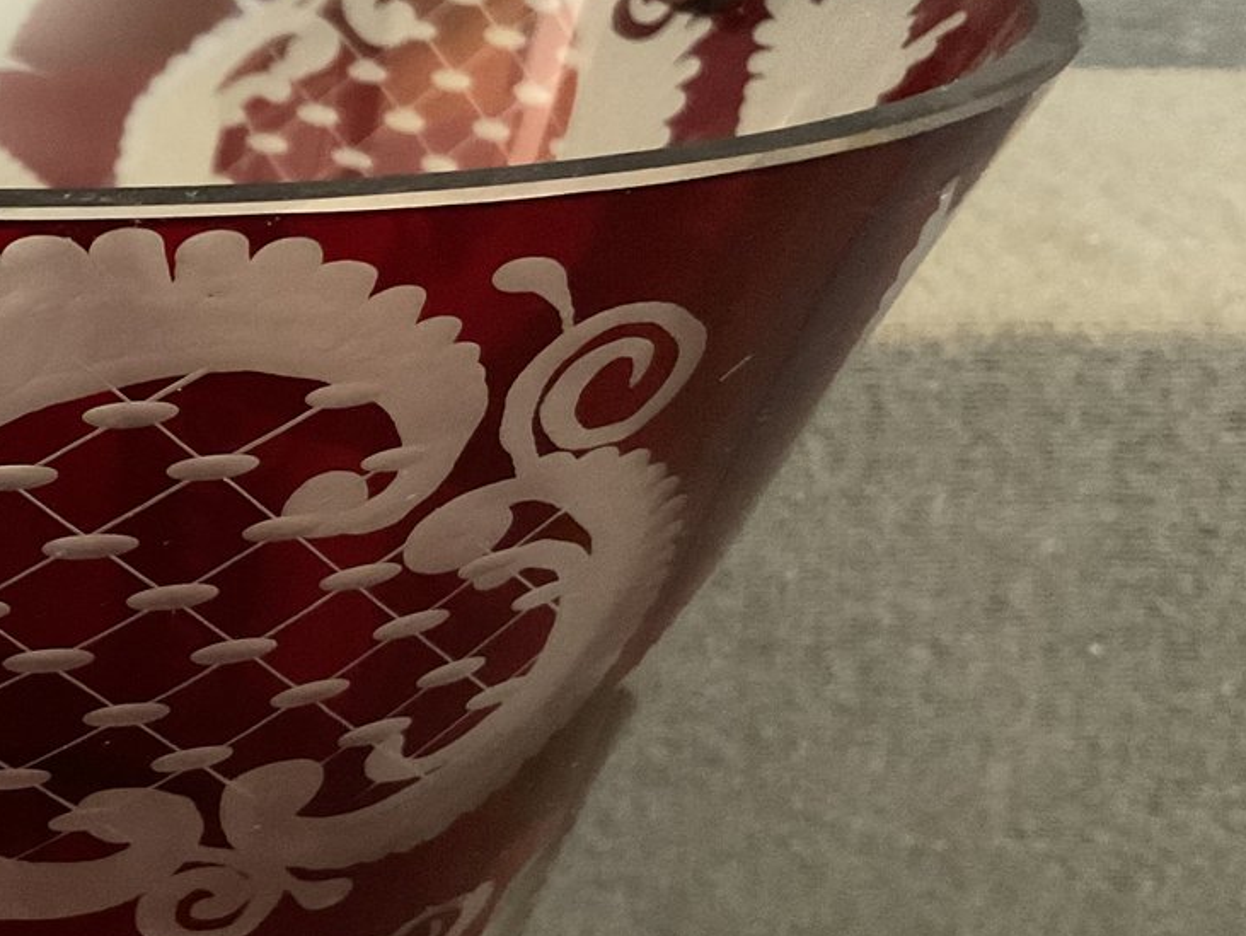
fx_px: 2161
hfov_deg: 29.8
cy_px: 371
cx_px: -28
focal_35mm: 60
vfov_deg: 24.4
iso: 500
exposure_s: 1/20
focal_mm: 3
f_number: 1.8
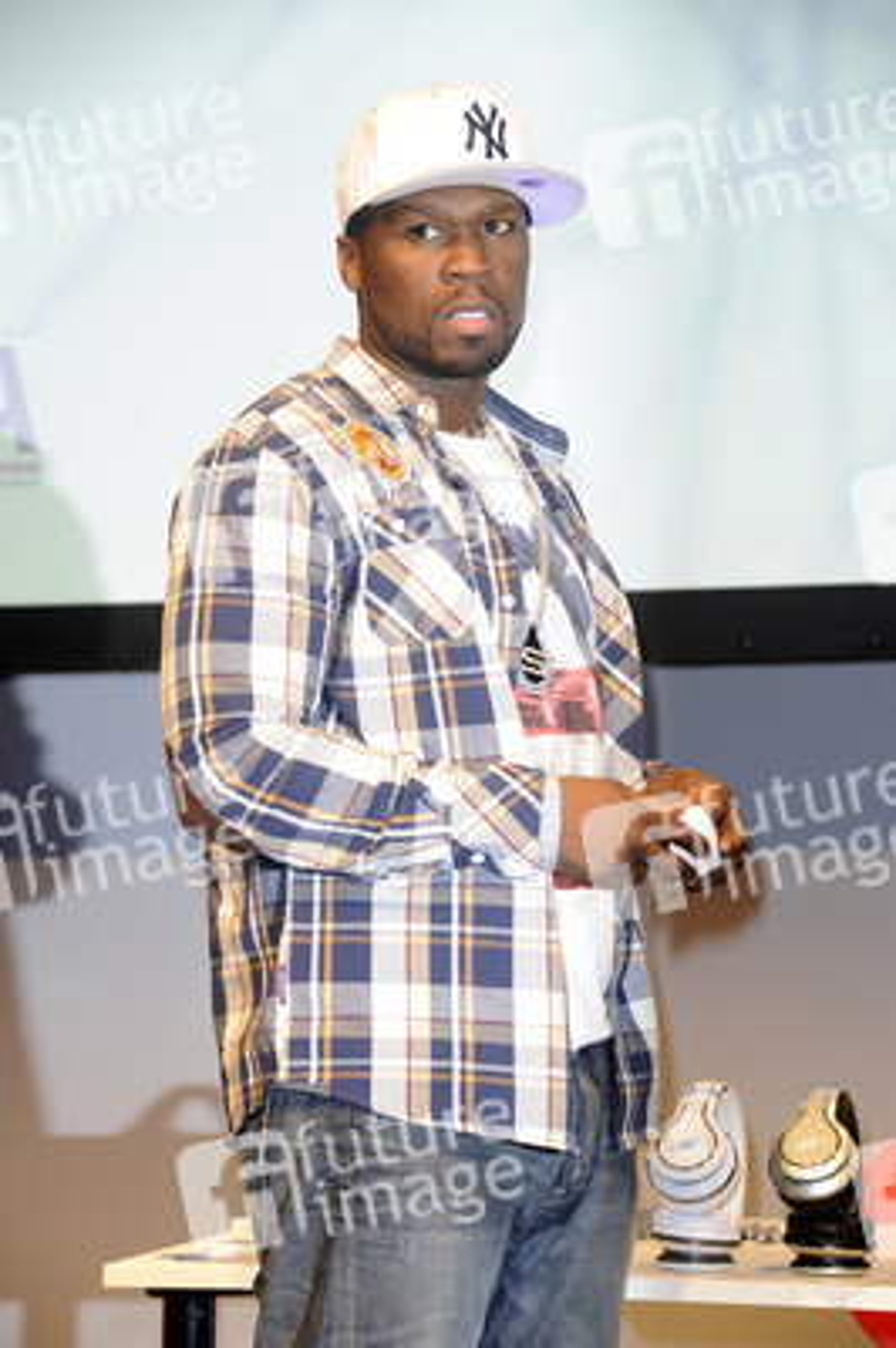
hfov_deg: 12.2
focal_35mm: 112
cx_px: 448
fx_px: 4188
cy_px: 674
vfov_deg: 18.3
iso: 1250
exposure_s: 1/125
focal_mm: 112
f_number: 5.6
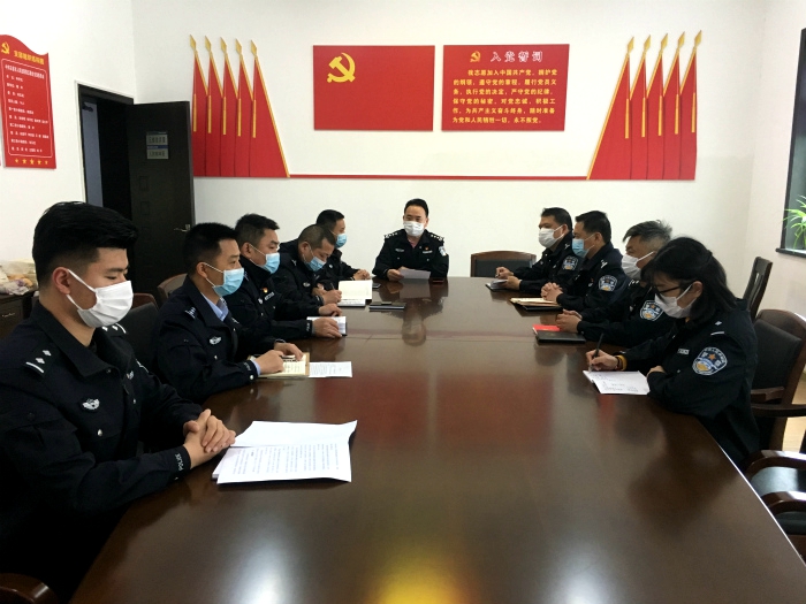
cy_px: 302
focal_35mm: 29
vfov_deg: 48.2
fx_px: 675
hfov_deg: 61.7
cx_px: 403
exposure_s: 1/33
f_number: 2.2
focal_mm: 4.15
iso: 160
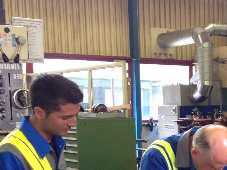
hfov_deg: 18.8
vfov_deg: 14.3
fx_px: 662
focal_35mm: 101
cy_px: 187
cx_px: 243
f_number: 2.4
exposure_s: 1/20
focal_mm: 4.28
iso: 64
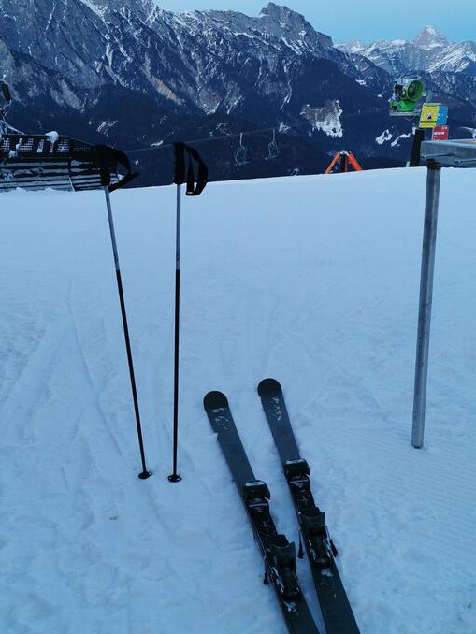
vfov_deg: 45.7
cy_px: 333
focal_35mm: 41
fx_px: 751
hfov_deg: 35.1
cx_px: 196
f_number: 1.8
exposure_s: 1/100
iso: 100
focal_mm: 5.58
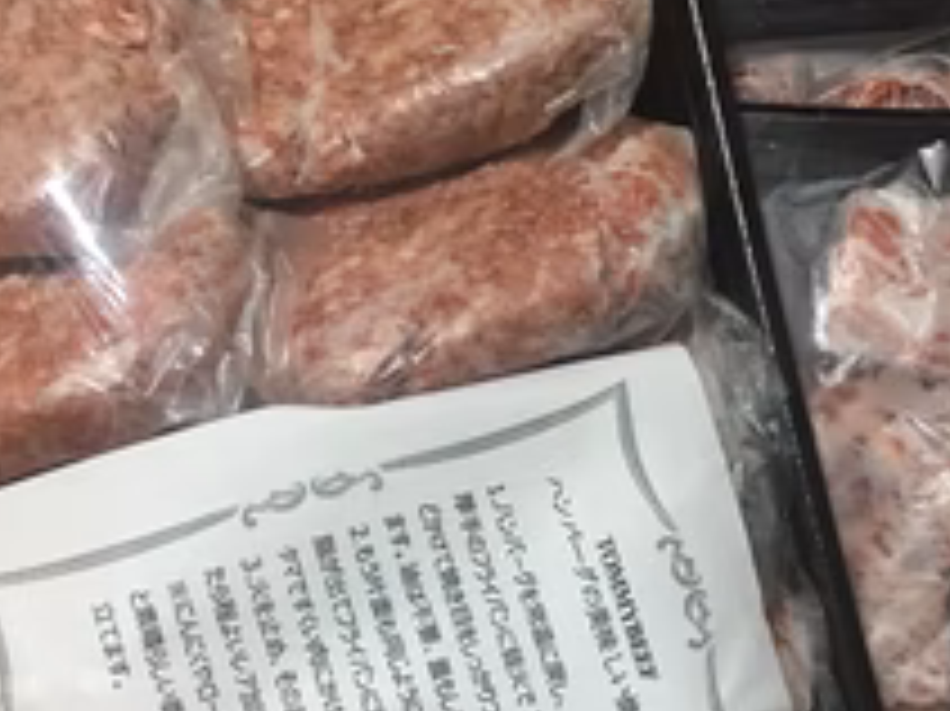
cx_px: 576
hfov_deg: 34.8
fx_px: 1509
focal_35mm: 55
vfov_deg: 26.4
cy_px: 486
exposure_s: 1/15
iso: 64
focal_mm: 4.15
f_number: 2.2
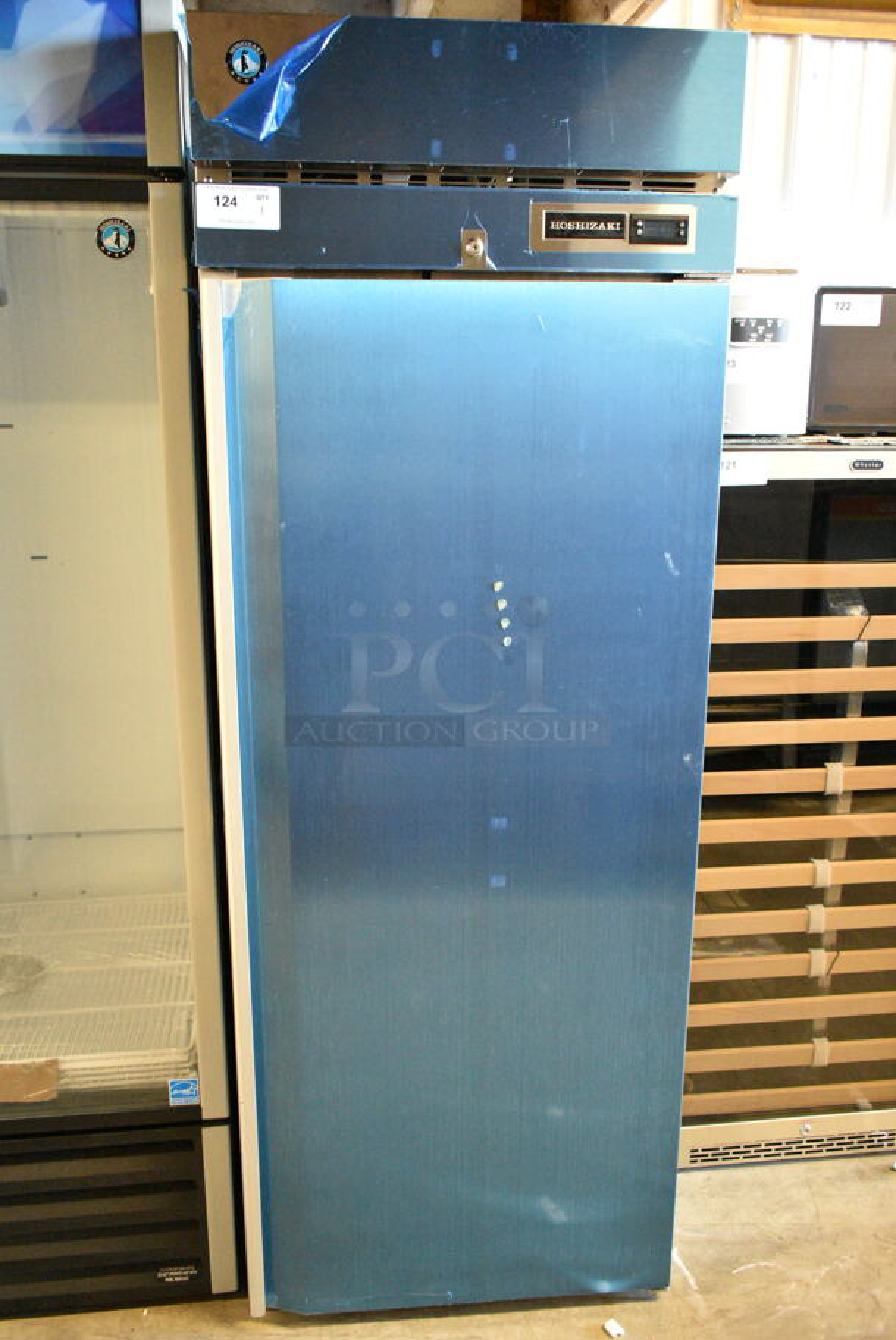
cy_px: 670
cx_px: 448
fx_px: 1118
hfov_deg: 43.7
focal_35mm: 30
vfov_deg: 61.9
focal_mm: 20
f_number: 4.5
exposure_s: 1/80
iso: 6400
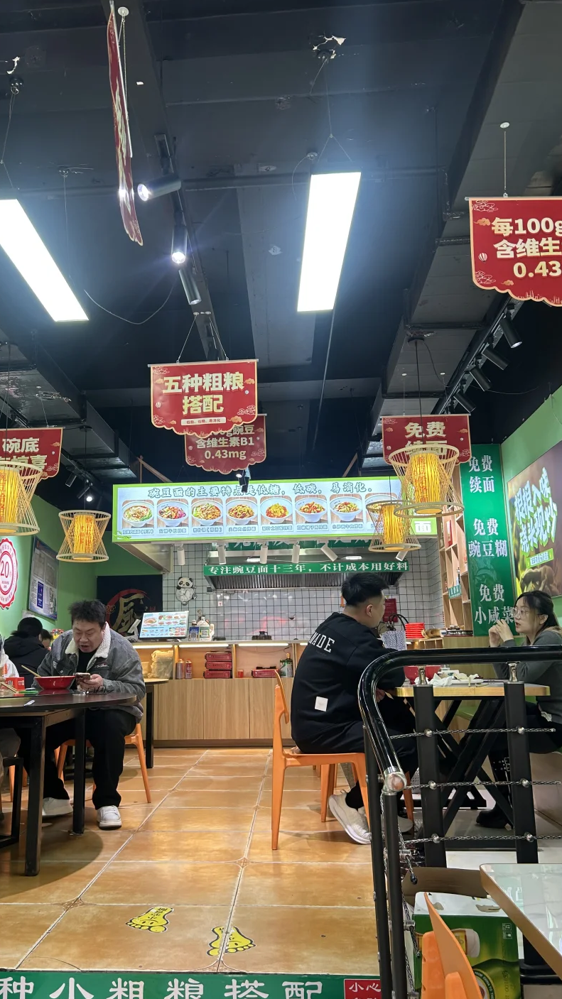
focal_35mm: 29
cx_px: 226
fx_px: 769
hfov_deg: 40.0
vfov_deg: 66.1
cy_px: 493
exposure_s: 1/100
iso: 50
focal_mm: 5.7
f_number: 1.5
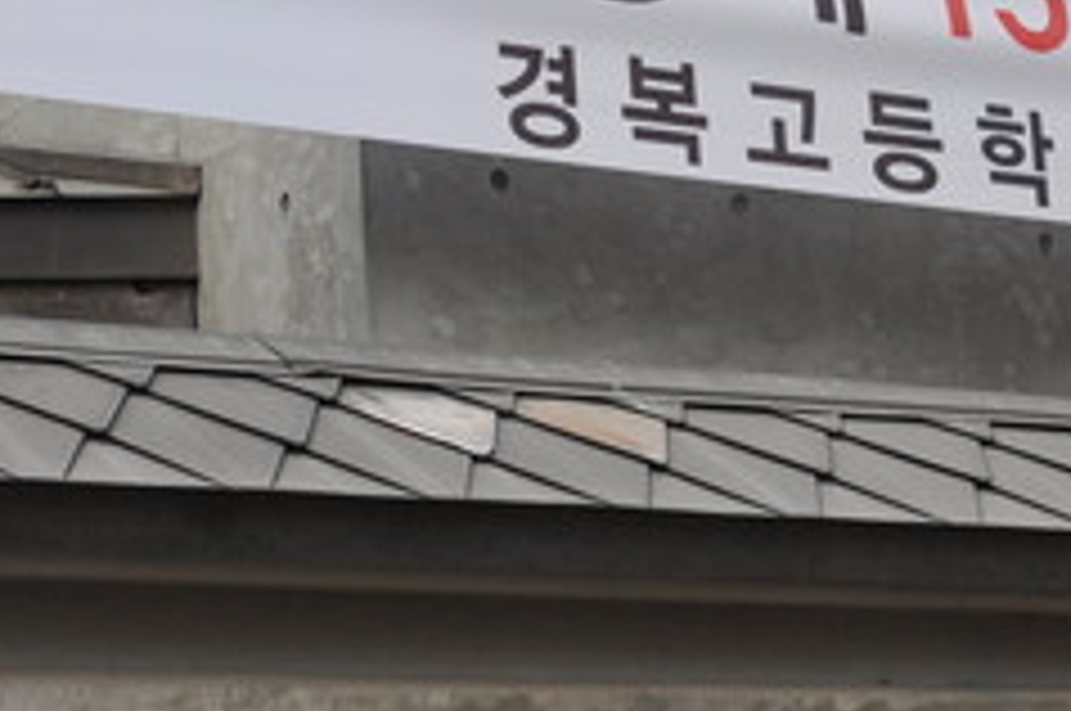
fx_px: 4189
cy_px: 250
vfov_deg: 9.7
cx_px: 482
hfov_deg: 14.6
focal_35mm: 141
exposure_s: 1/1250
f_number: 4.5
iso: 640
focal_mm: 32
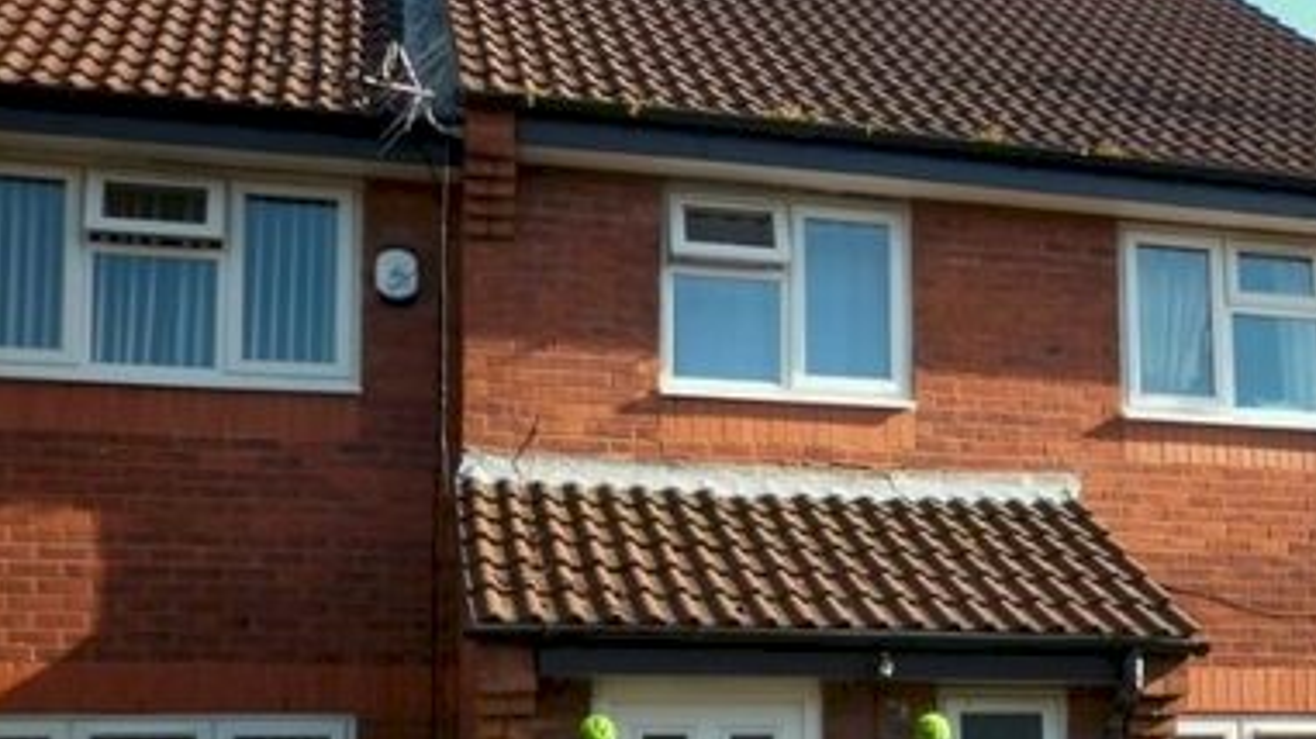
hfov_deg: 36.1
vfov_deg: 21.0
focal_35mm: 56
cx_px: 1033
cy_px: 658
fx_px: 1953
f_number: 2.8
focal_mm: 5
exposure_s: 1/500
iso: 80
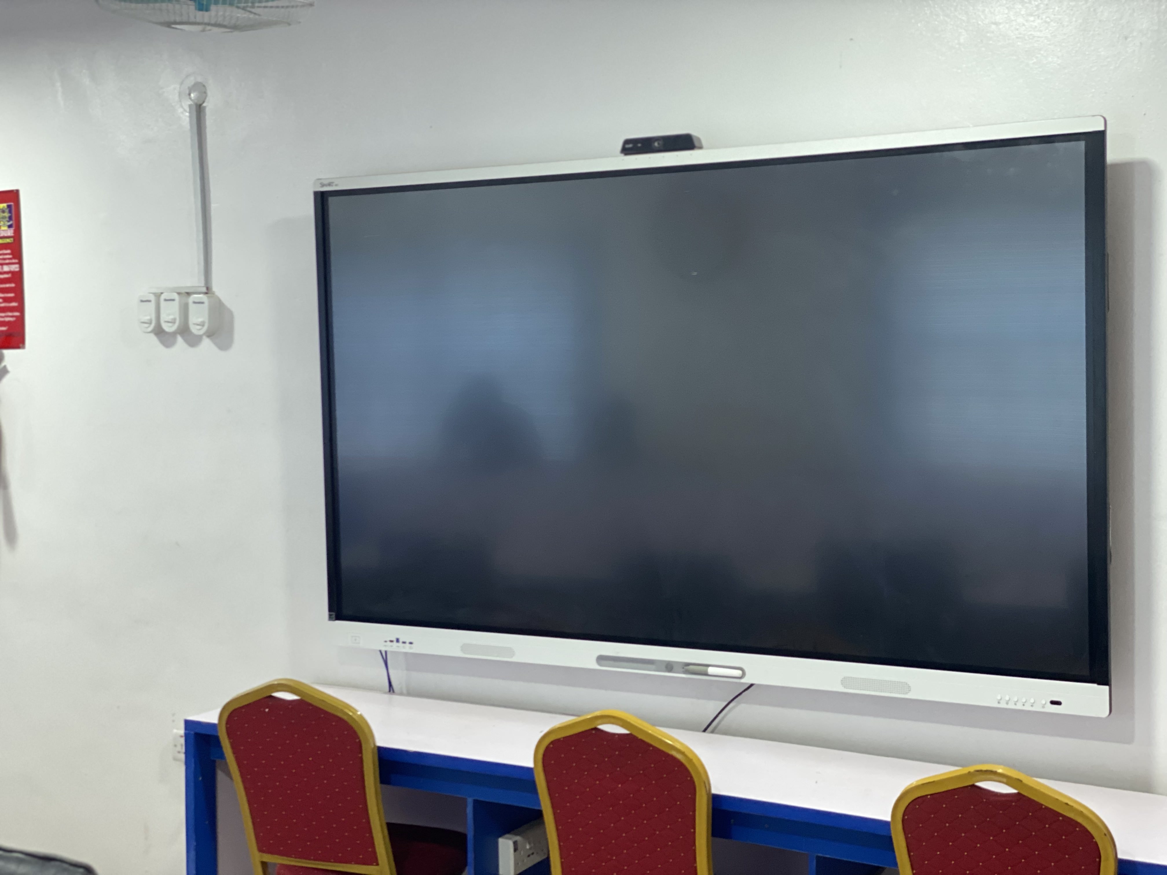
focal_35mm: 52
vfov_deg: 28.0
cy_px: 438
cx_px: 584
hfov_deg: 36.8
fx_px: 1753
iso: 320
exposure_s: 1/25
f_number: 2
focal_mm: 6
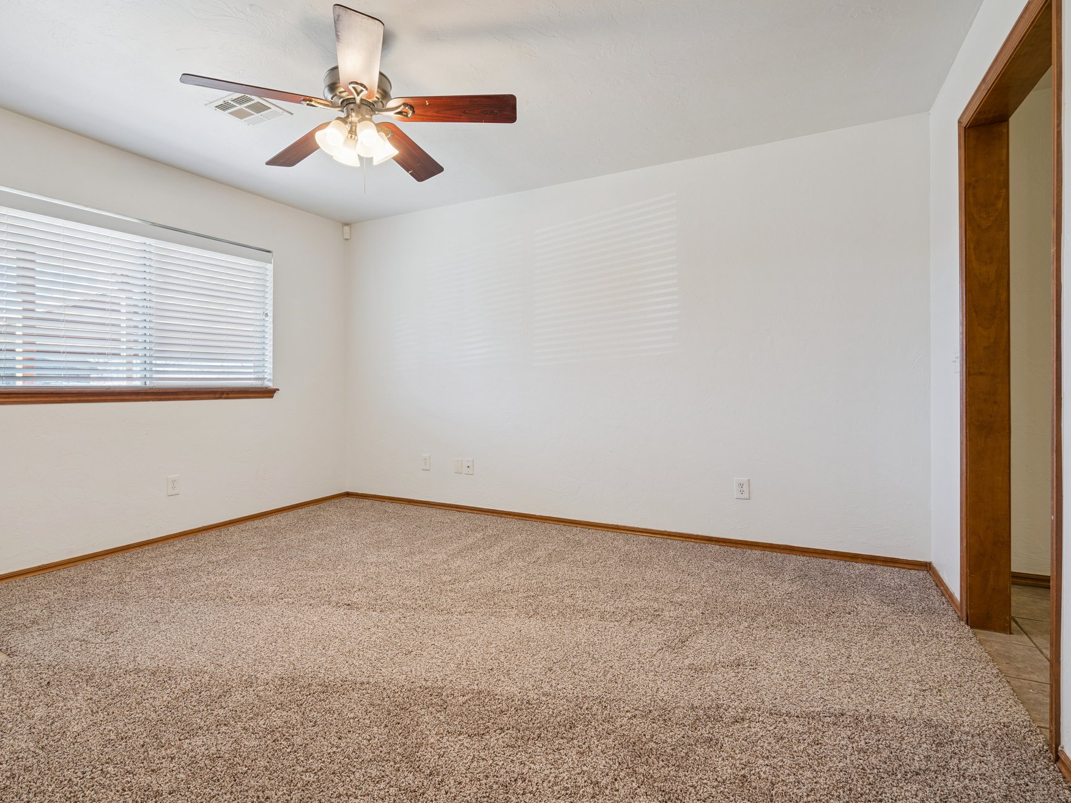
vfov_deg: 71.6
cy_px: 388
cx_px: 472
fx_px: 557
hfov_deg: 87.4
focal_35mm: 18
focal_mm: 16
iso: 200
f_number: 7.1
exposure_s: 1/15
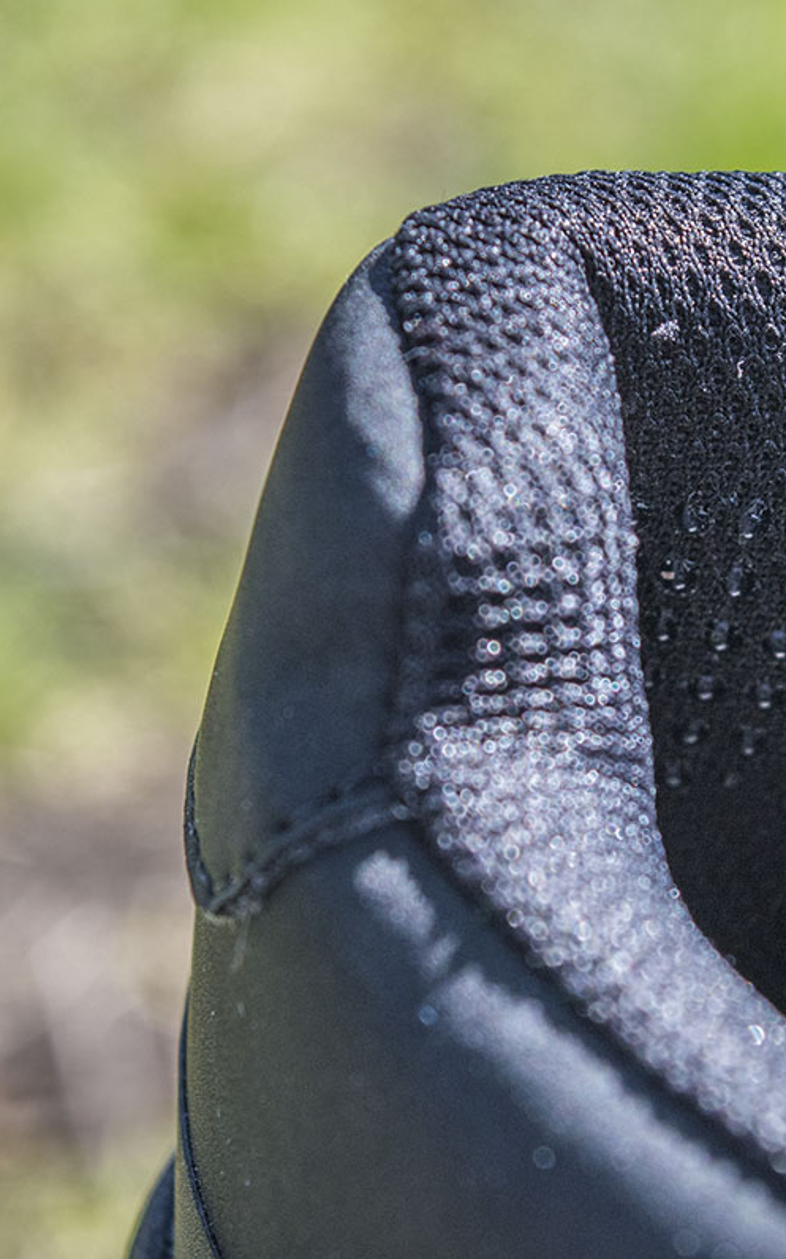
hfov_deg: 10.3
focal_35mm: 127
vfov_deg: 16.5
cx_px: 739
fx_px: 4348
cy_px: 630
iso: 800
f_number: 5.6
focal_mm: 55
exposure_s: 1/500
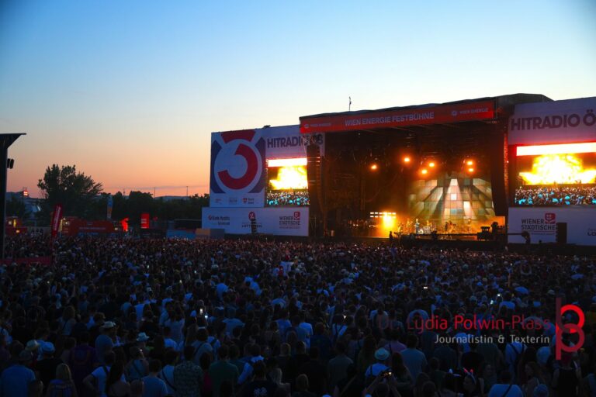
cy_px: 198
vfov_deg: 28.1
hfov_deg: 41.1
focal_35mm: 48
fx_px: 795
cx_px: 298
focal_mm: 32
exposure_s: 1/50
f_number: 4
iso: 500
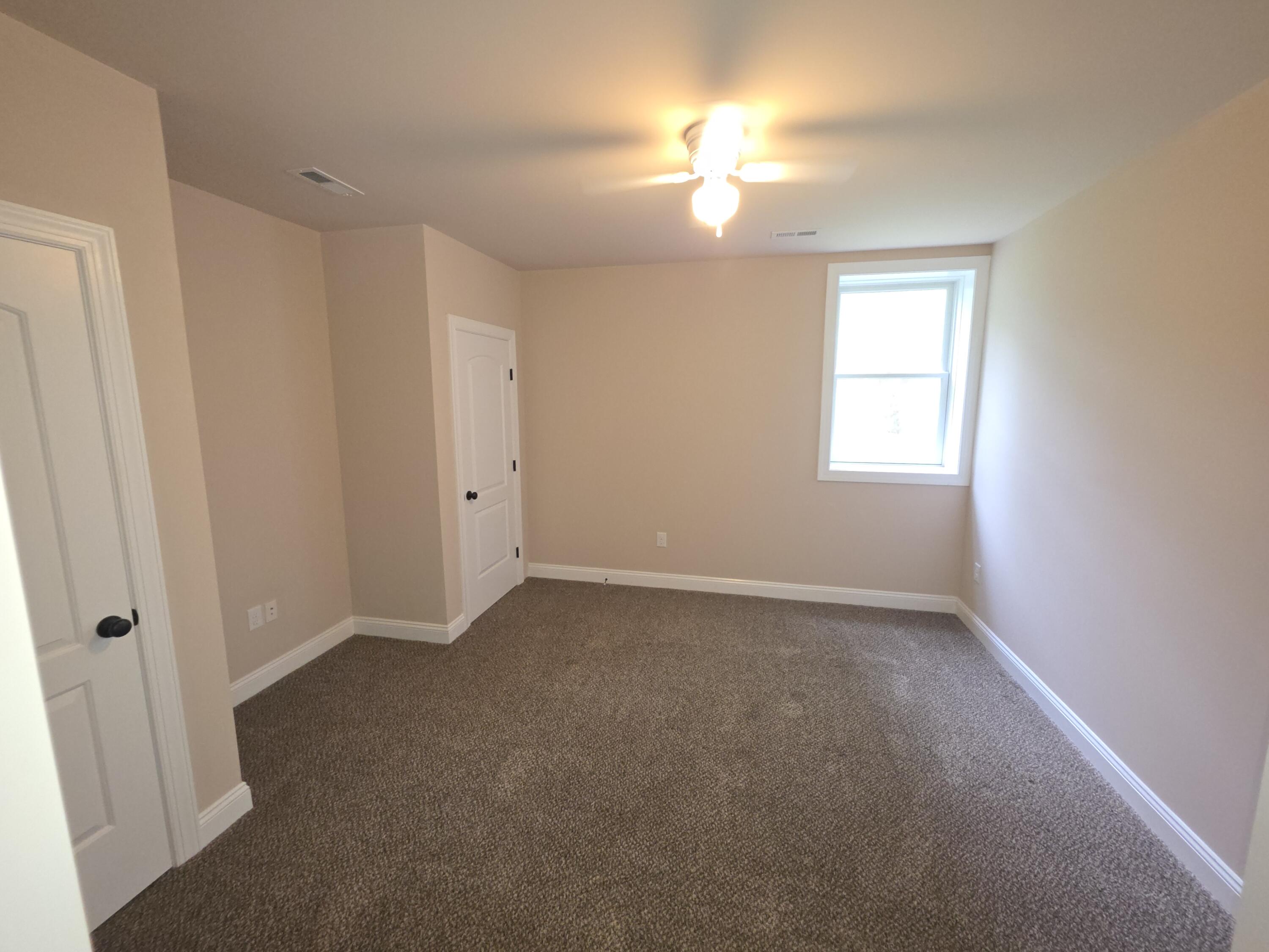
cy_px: 476
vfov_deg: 89.9
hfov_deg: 106.2
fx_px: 477
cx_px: 634
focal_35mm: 13
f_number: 1.9
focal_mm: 2.2
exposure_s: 1/30
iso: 200
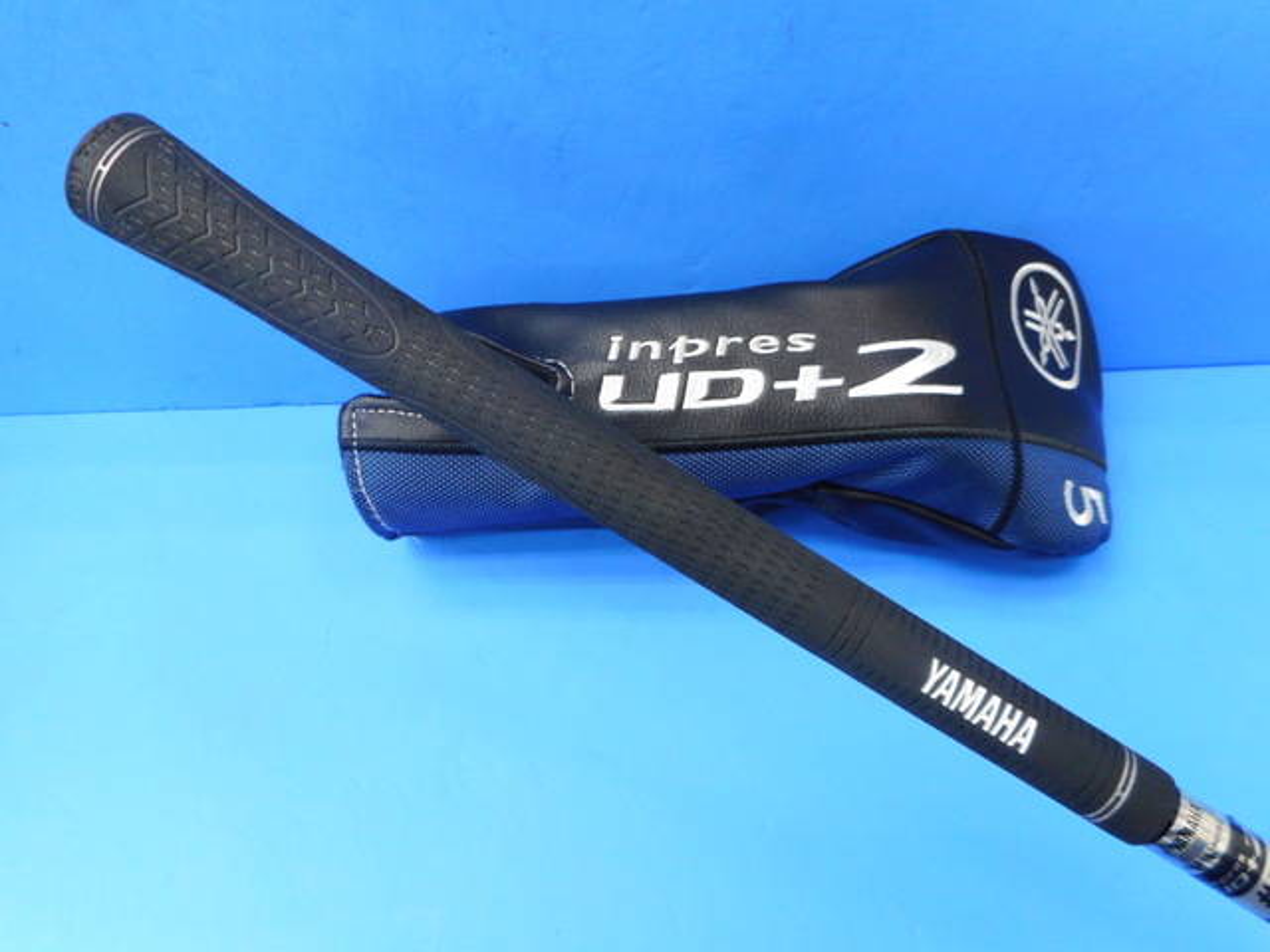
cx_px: 635
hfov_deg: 69.4
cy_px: 476
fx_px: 917
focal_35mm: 25
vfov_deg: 54.9
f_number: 3.7
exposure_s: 1/30
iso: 200
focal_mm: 4.5
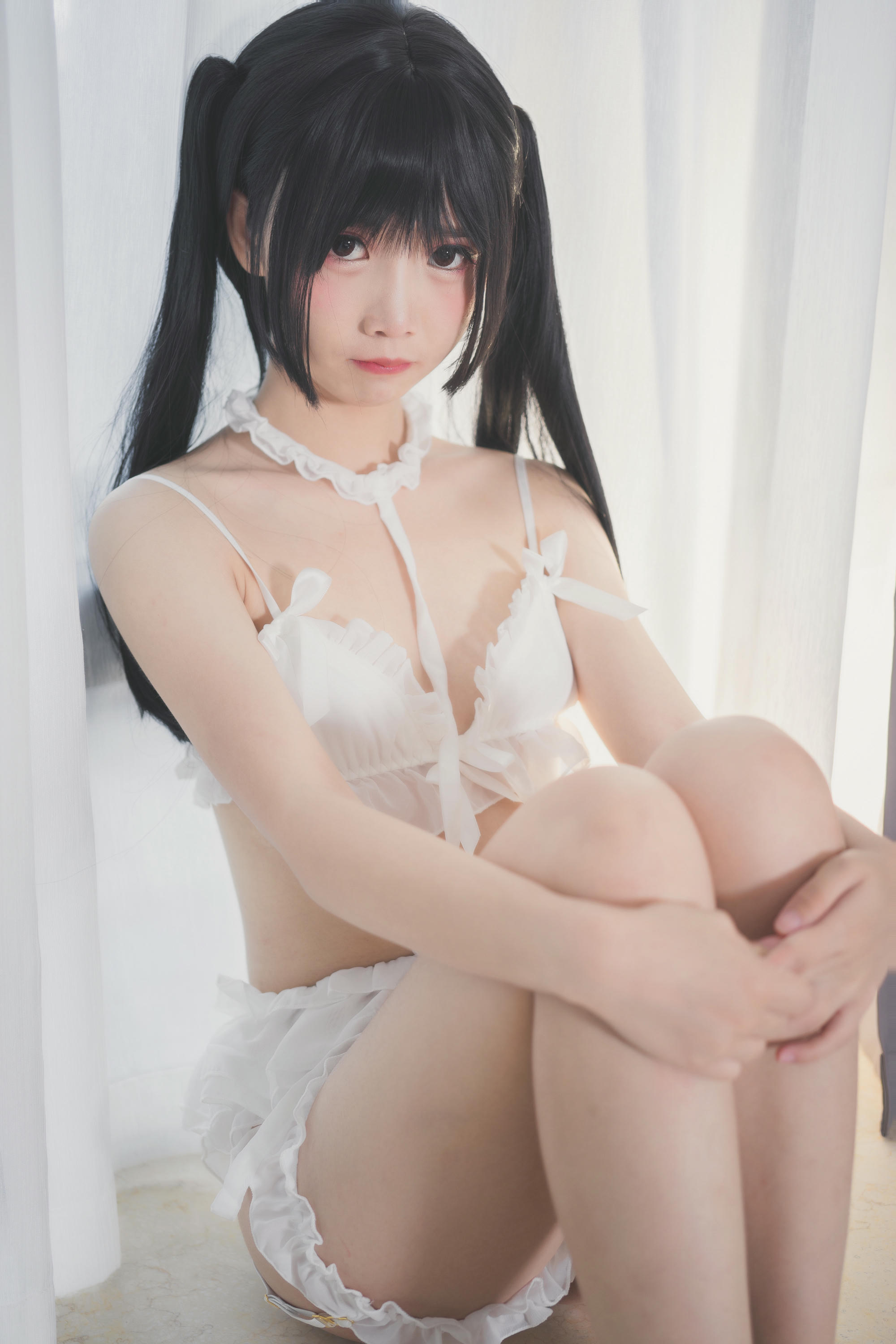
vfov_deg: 39.6
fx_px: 1867
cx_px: 448
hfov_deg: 27.0
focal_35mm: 50
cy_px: 672
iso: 100
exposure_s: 1/60
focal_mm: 50
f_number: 2.8
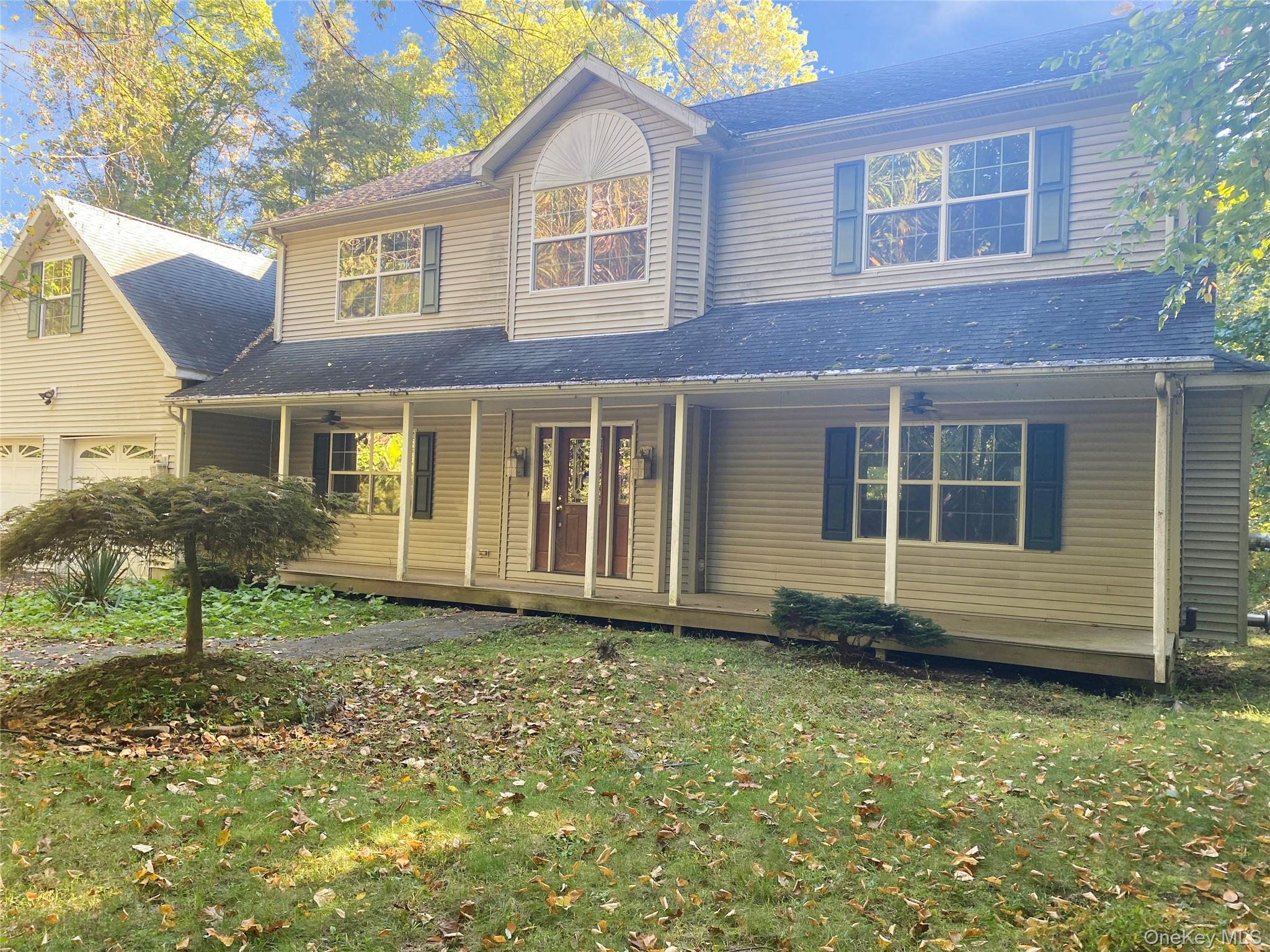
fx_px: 954
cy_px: 476
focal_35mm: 26
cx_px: 635
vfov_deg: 53.1
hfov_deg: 67.3
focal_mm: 4.25
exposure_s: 1/121
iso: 64
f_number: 1.8
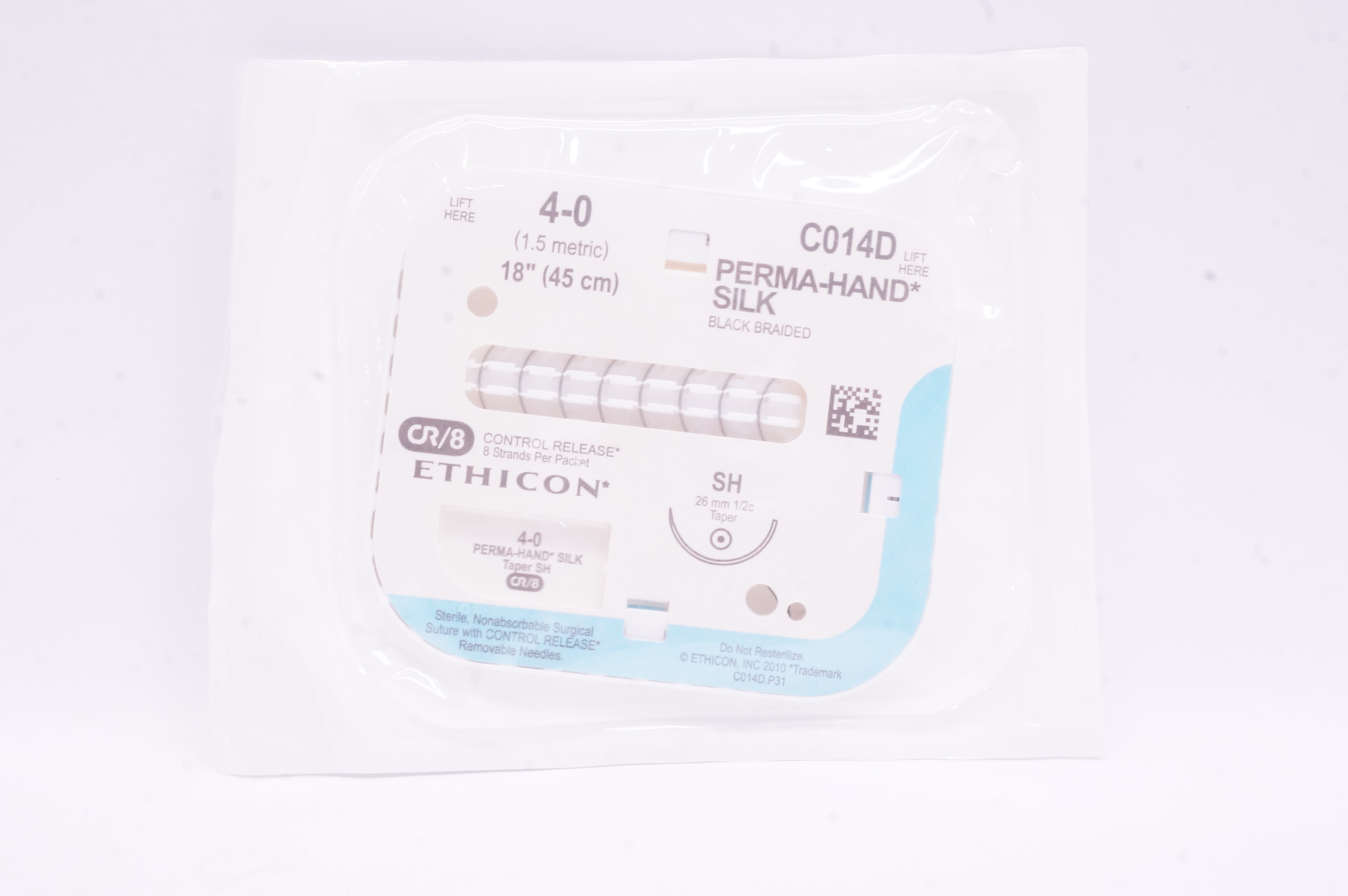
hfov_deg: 33.4
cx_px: 647
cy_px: 426
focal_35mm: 60
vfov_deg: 22.6
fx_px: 2244
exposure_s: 1/10
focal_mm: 38
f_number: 20
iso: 800
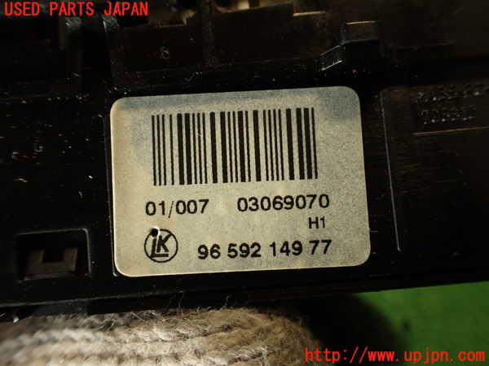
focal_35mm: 32
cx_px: 244
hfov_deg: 56.8
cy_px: 183
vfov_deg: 44.2
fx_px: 452
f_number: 2.4
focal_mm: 5.79
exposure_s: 1/40
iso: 200
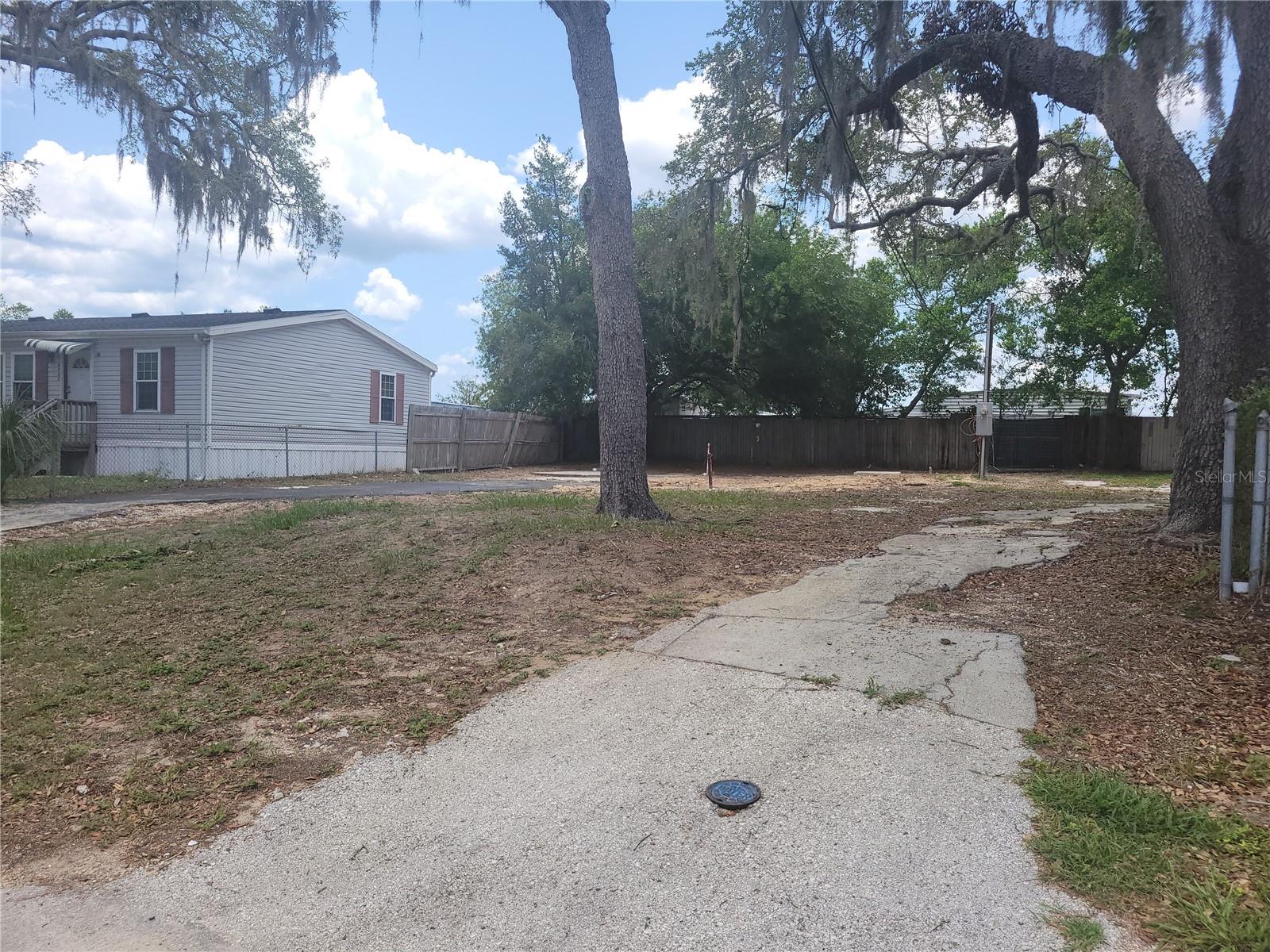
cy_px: 476
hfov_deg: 67.3
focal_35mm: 26
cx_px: 635
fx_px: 954
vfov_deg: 53.1
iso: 40
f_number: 1.8
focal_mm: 5.4
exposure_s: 1/1677
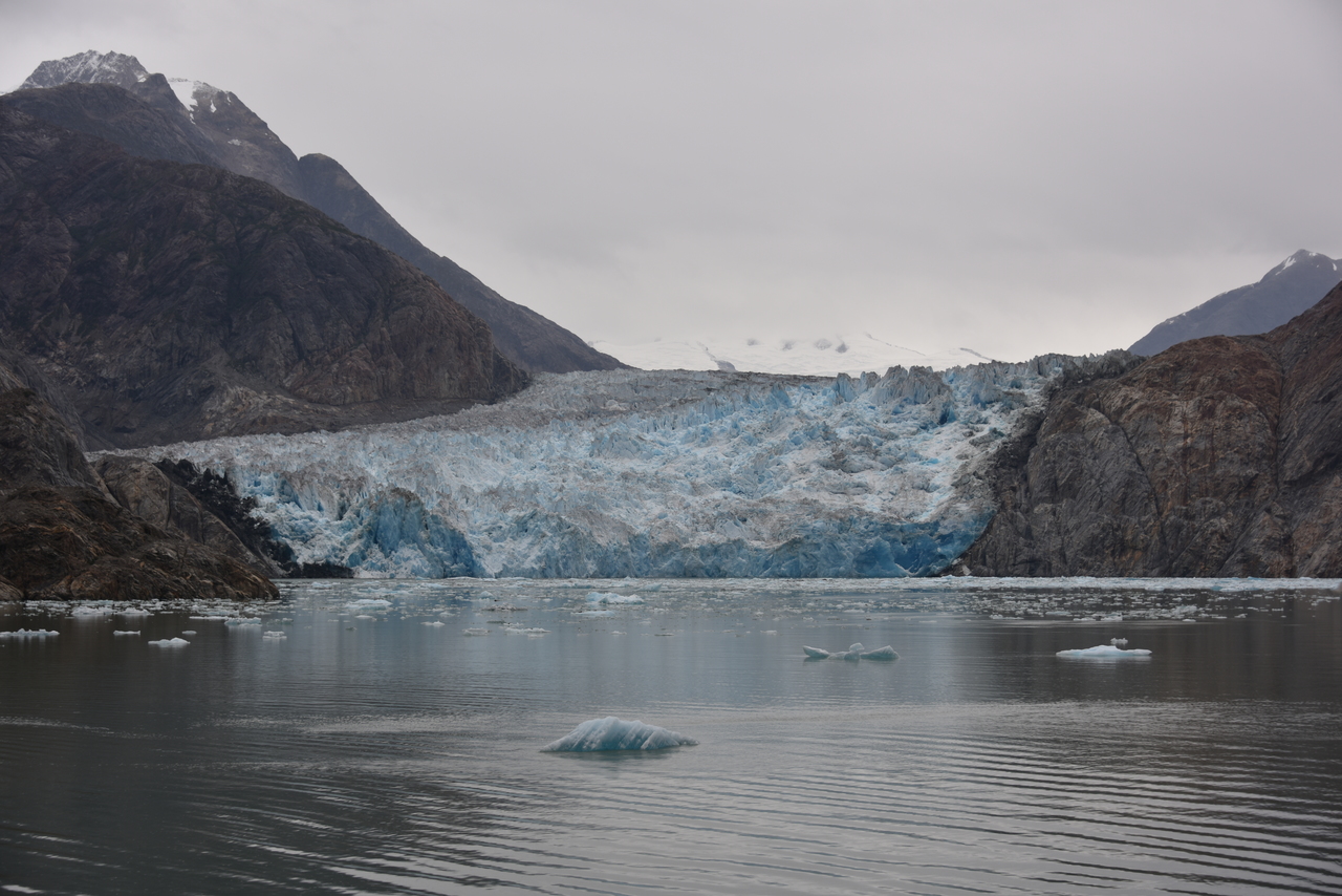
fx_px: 2312
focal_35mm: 62
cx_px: 671
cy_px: 448
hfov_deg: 32.4
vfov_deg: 21.9
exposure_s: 1/125
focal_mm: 62
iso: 100
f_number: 5.6
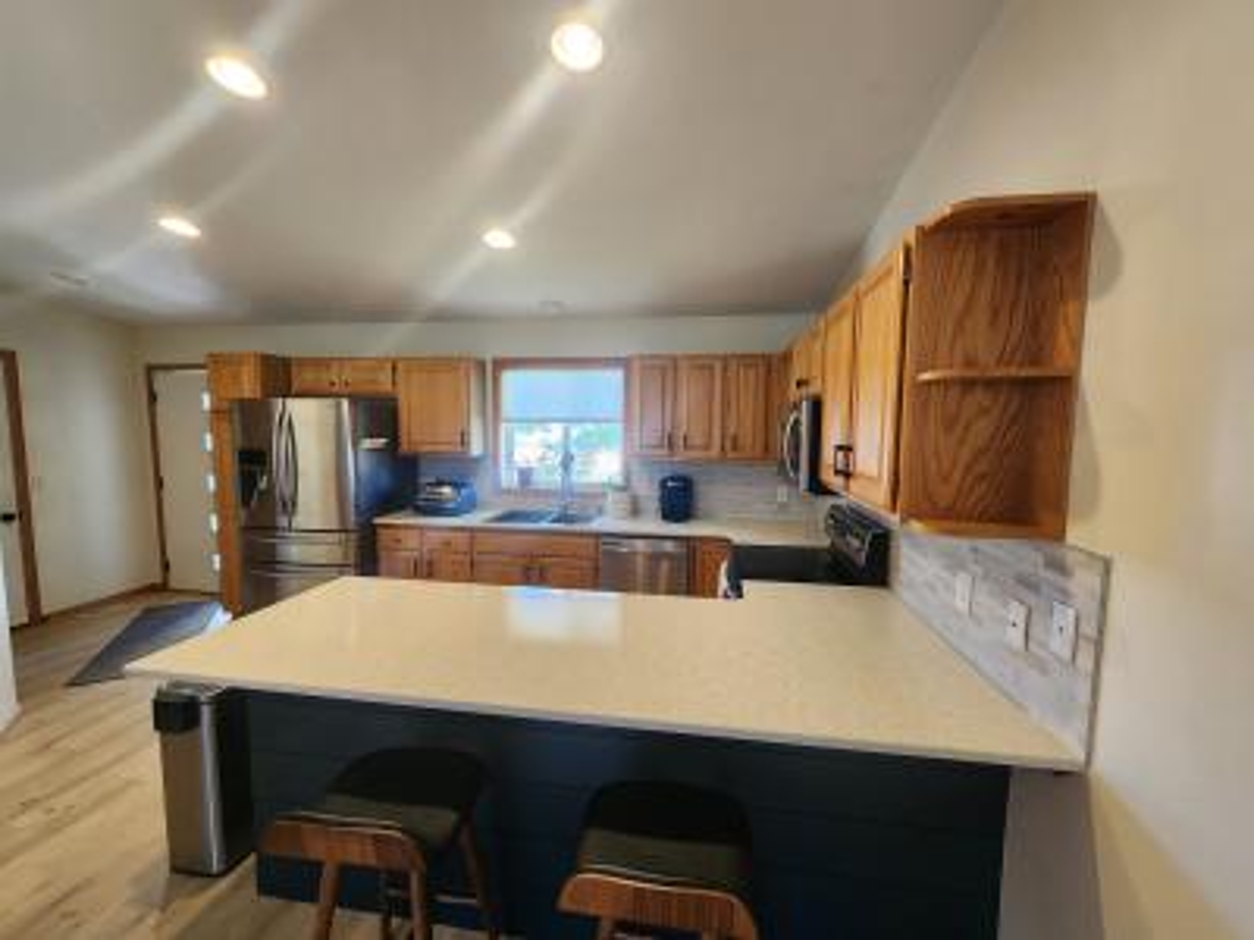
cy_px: 470
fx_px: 471
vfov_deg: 89.9
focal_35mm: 13
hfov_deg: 106.2
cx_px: 627
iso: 250
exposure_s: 1/60
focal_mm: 2.2
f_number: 2.2
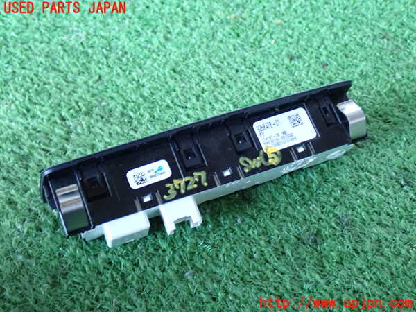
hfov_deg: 40.4
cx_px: 208
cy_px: 156
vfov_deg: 30.9
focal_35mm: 47
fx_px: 565
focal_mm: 8.4
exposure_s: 1/25
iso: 800
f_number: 3.1
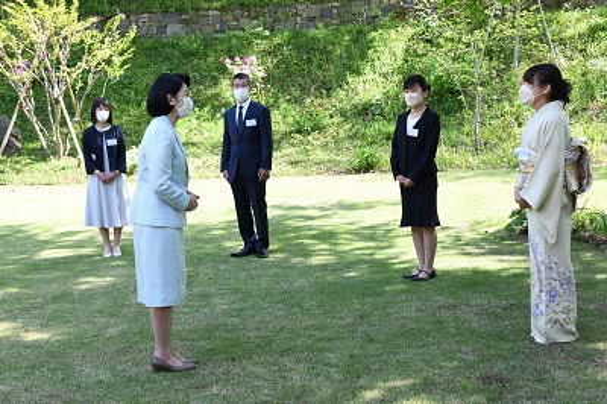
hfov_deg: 39.6
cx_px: 304
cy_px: 202
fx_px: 842
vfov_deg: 26.9
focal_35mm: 50
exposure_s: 1/80
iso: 200
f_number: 8
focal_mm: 50
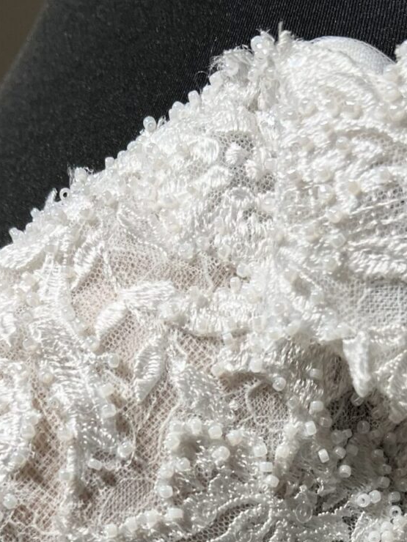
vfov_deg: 23.5
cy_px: 727
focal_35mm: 72
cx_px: 301
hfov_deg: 20.3
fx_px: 1129
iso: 50
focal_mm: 5.7
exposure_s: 1/307
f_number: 1.5
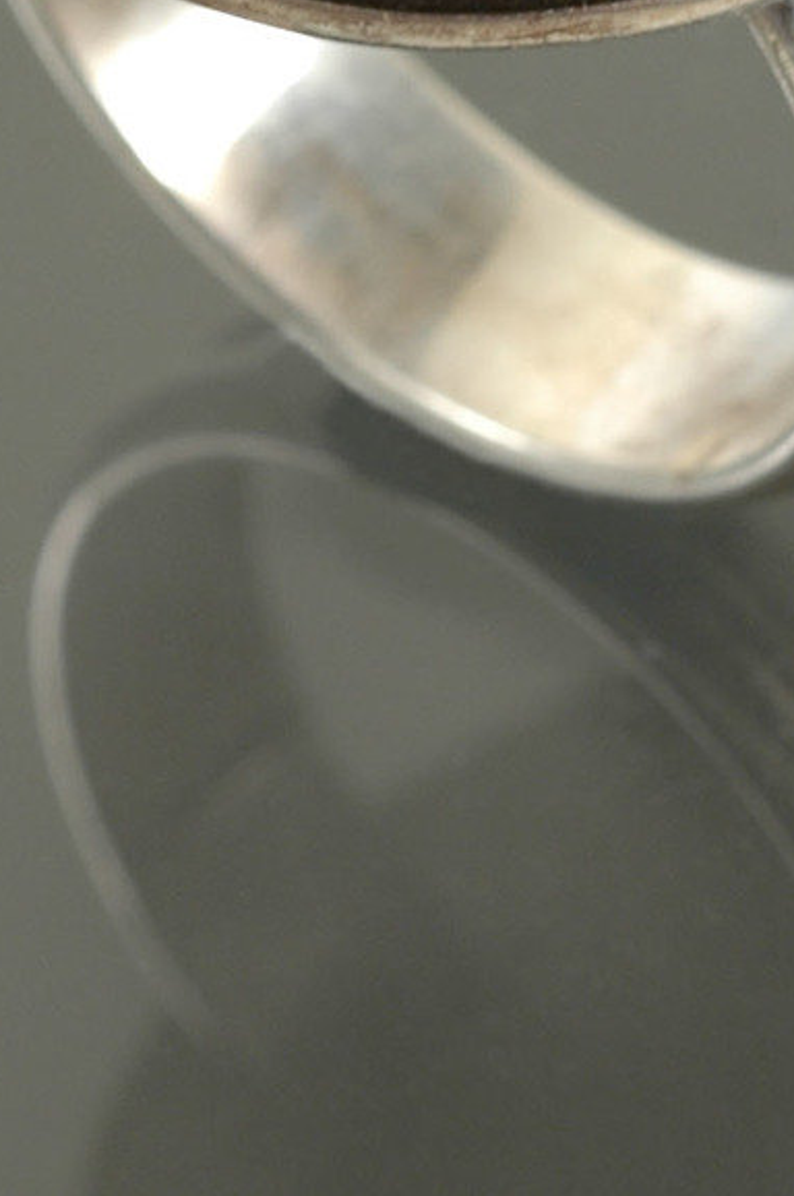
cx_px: 573
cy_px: -97
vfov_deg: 6.3
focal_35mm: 328
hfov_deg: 4.2
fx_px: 10877
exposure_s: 1/3
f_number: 20
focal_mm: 60
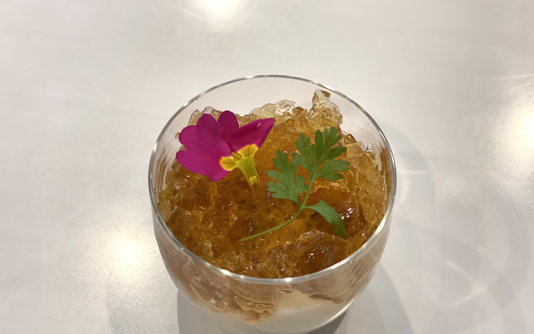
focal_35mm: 56
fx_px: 815
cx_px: 265
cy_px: 193
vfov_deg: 23.1
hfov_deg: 36.3
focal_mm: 6
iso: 160
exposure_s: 1/100
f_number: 2
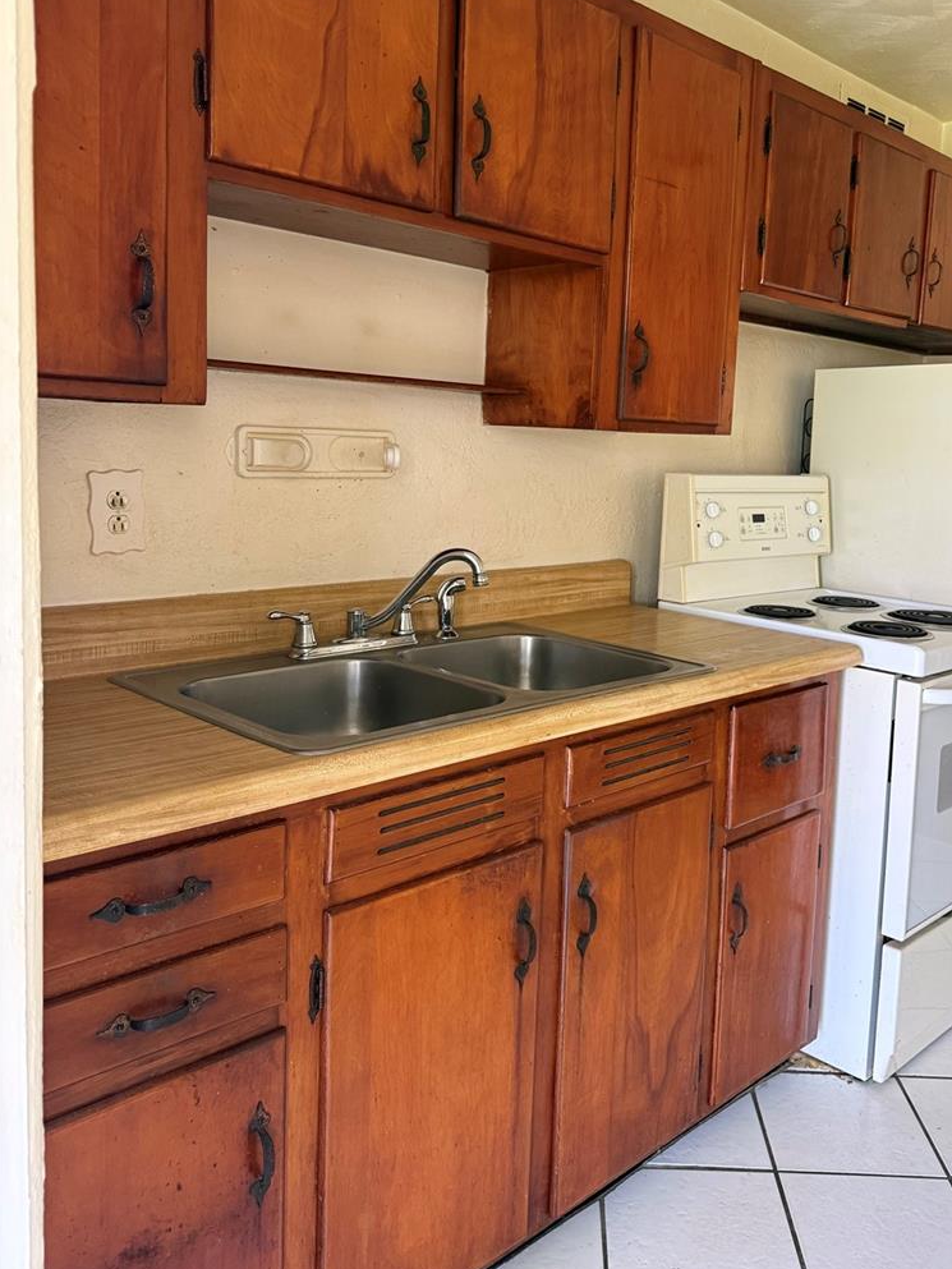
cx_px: 567
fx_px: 1063
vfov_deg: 61.4
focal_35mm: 29
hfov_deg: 48.0
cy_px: 551
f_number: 1.78
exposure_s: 1/60
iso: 320
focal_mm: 6.76
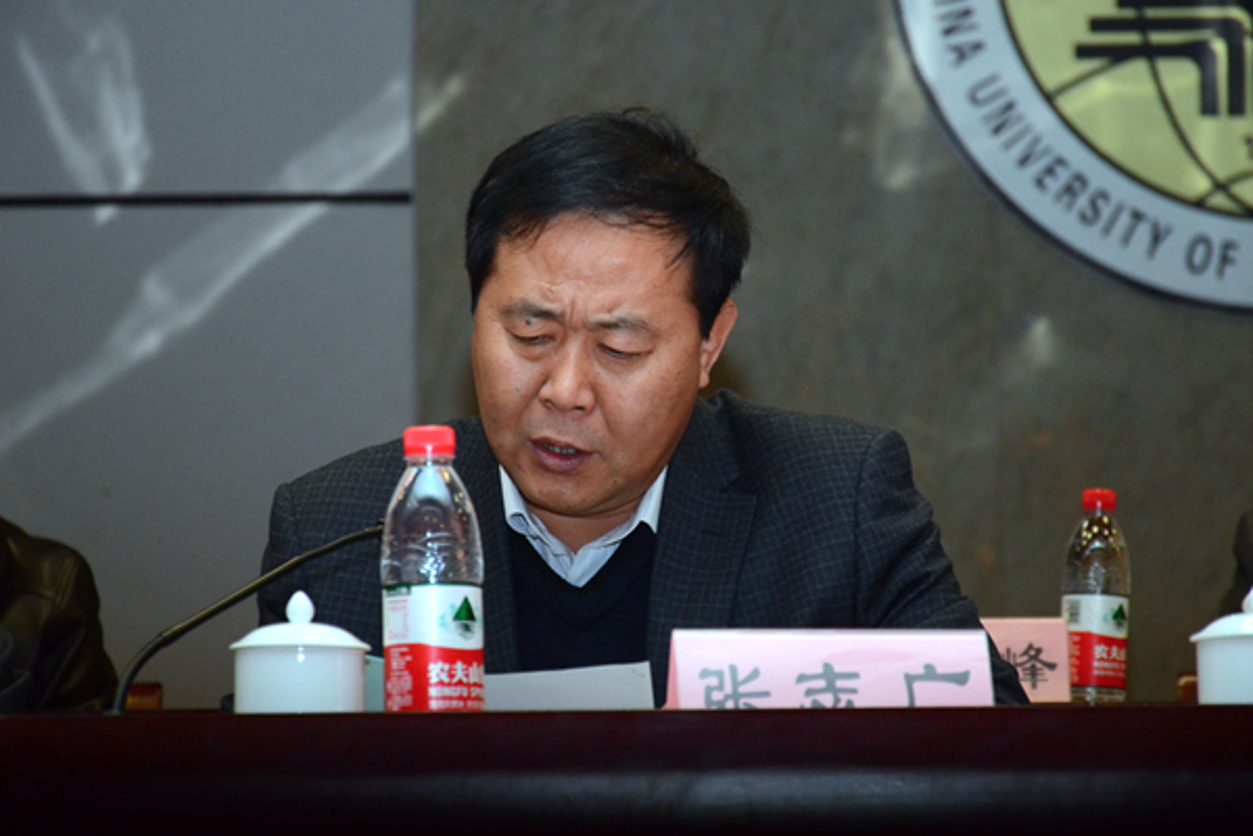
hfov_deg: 13.0
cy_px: 418
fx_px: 5481
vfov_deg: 8.7
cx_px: 626
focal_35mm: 158
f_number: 5.6
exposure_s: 1/400
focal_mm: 105
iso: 1600
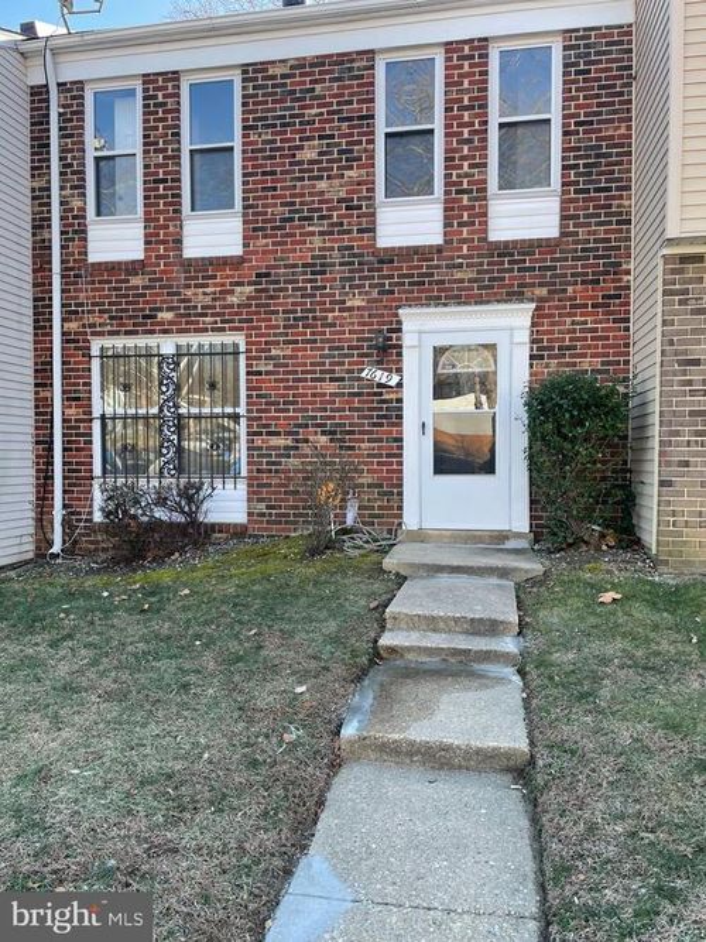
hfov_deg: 53.0
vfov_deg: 67.3
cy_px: 471
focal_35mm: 26
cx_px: 353
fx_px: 707
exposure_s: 1/367
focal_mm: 4.2
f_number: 1.6
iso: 32
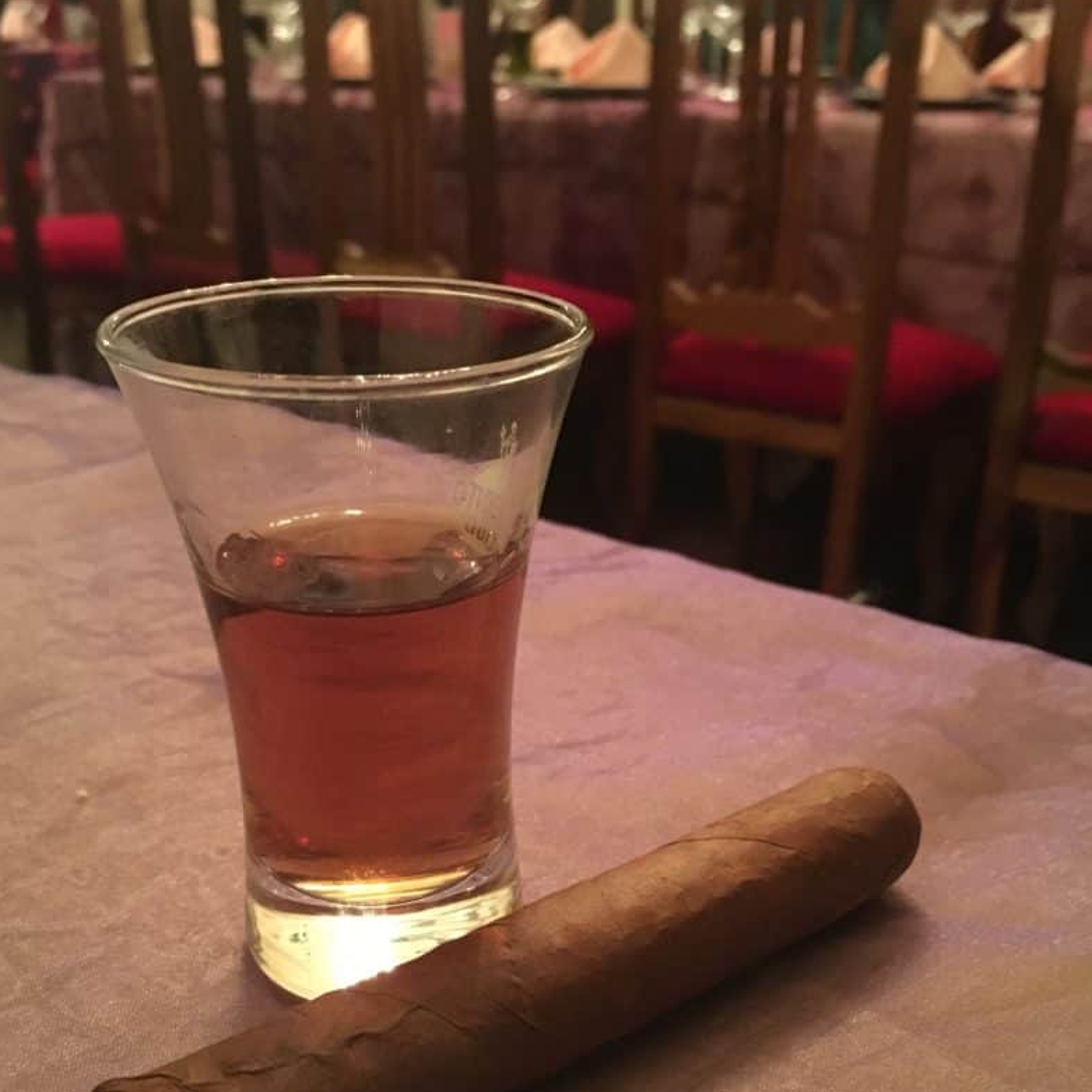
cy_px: 705
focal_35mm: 35
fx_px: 1249
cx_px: 534
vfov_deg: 46.7
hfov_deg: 47.2
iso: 640
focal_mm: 4.15
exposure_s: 1/15
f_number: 2.2
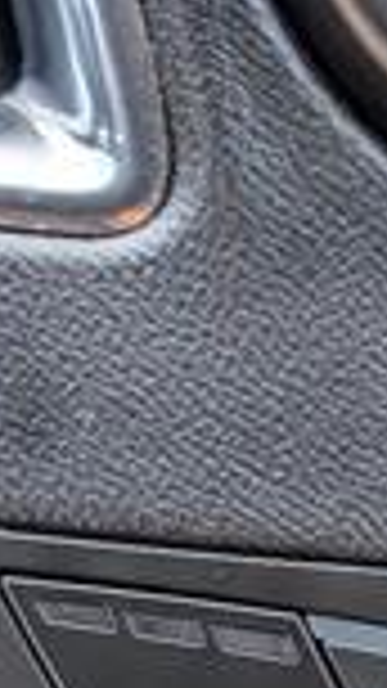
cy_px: 782
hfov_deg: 5.0
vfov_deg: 9.6
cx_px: 1395
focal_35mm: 223
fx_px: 4070
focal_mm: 6.9
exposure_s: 1/417
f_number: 1.68
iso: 286
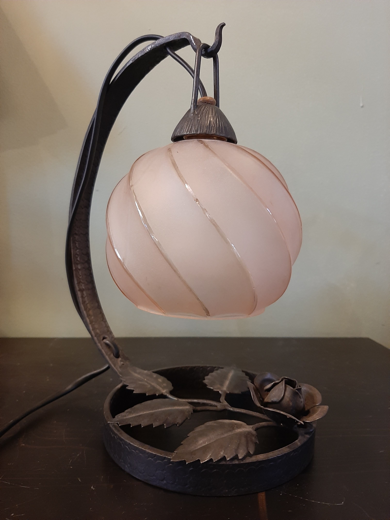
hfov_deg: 53.1
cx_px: 195
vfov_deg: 67.3
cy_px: 260
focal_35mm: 26
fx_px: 391
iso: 160
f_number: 1.7
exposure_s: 1/25
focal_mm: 3.93
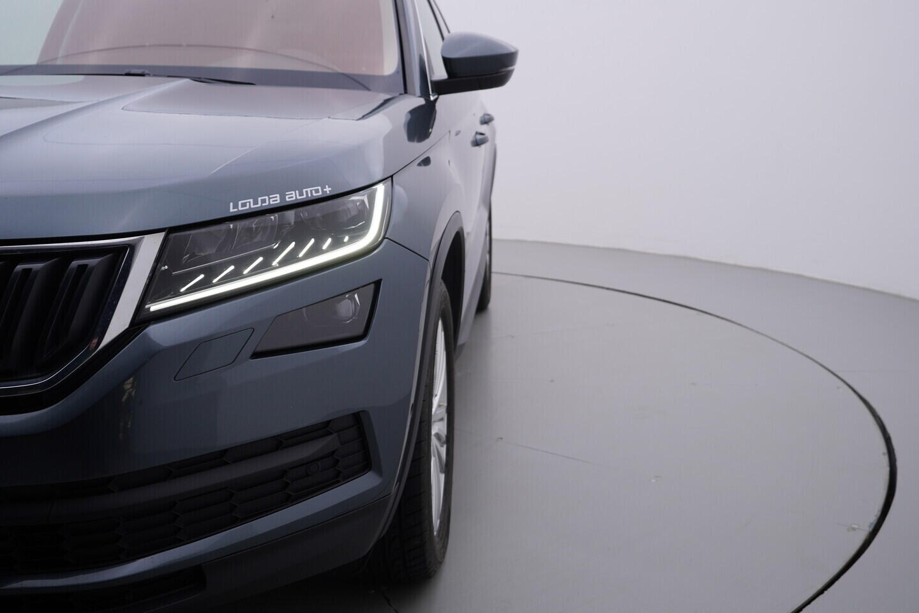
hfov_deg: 53.1
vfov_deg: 36.9
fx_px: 919
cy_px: 306
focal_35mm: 36
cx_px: 460
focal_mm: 24
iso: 125
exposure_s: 1/100
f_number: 4.5
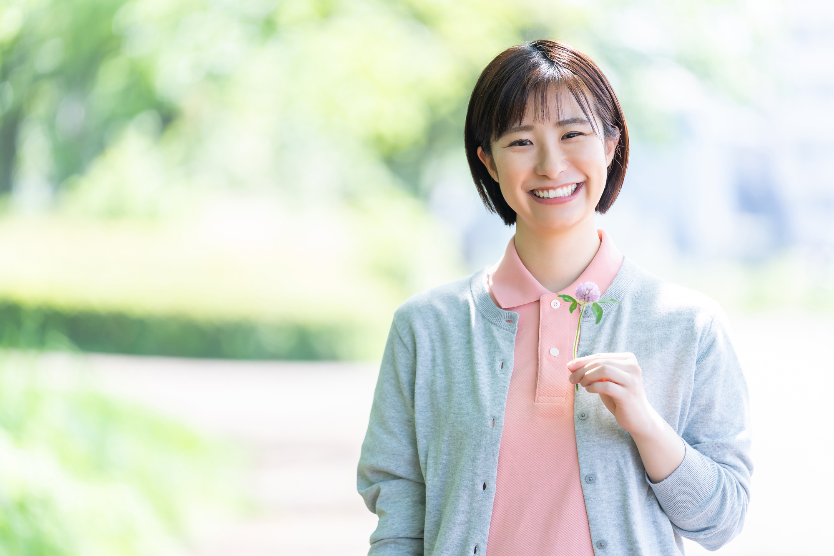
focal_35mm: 179
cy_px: 278
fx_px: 4146
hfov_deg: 11.5
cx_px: 417
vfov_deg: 7.7
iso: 200
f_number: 2.8
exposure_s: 1/400
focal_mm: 179
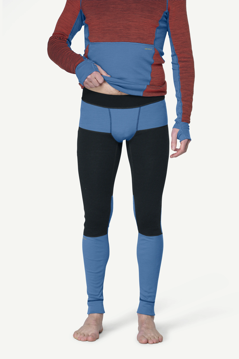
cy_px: 180
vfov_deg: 18.8
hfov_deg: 12.6
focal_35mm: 109
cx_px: 120
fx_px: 1085
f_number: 5.6
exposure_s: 1/50
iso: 100
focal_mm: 109
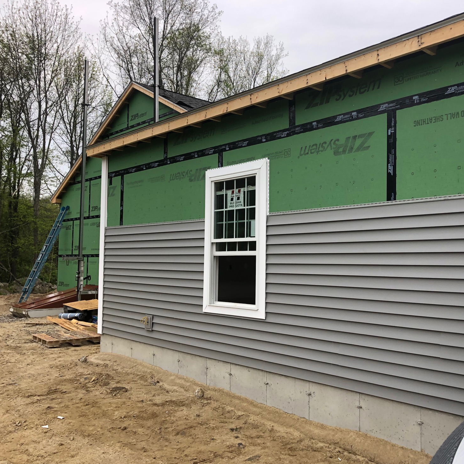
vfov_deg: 48.4
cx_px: 292
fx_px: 516
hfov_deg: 48.0
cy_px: 236
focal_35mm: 34
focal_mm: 3.99
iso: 20
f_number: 1.8
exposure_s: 1/393
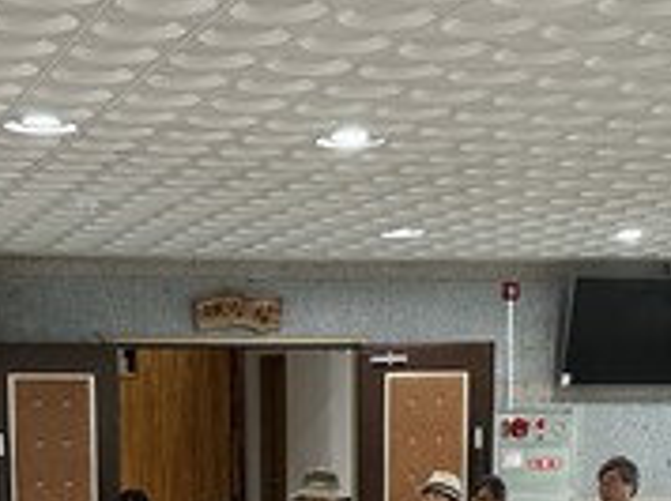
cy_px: 633
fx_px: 1568
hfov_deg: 24.0
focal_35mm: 81
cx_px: 204
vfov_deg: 17.2
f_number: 1.78
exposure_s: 1/60
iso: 200
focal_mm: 6.86
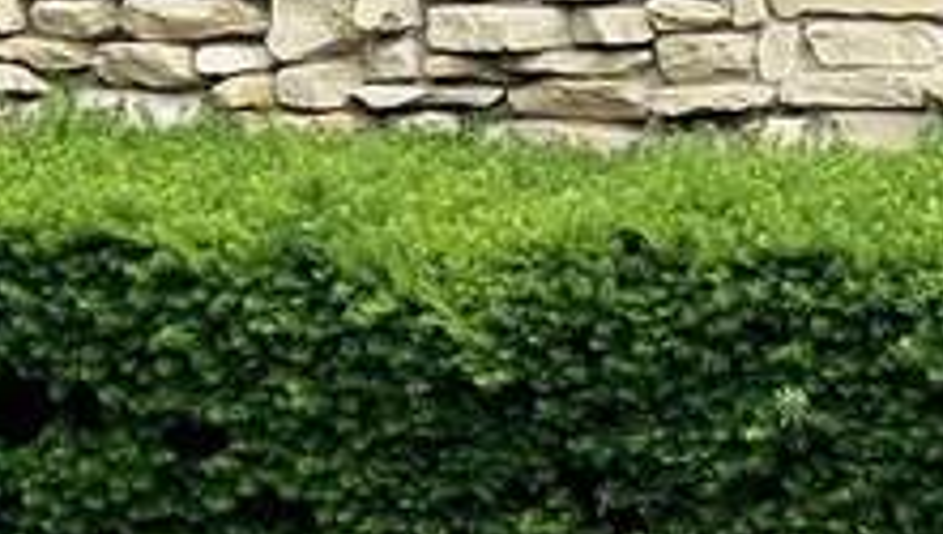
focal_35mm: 485
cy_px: -440
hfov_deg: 4.4
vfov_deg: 2.5
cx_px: -4
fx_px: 12143
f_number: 2.8
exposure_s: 1/120
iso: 32
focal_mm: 9
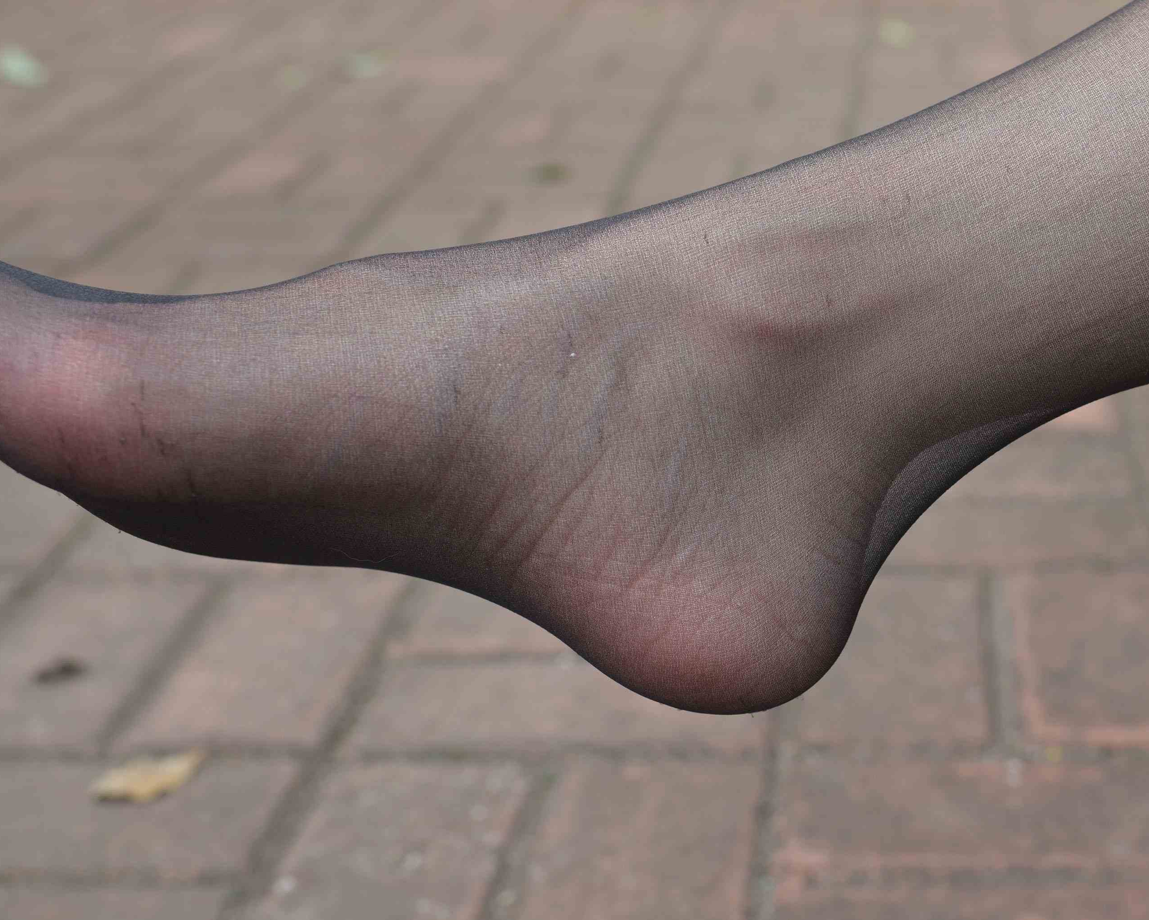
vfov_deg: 25.8
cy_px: 451
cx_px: 957
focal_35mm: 59
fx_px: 2006
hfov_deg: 31.0
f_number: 5.6
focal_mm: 35
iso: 200
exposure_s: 1/320
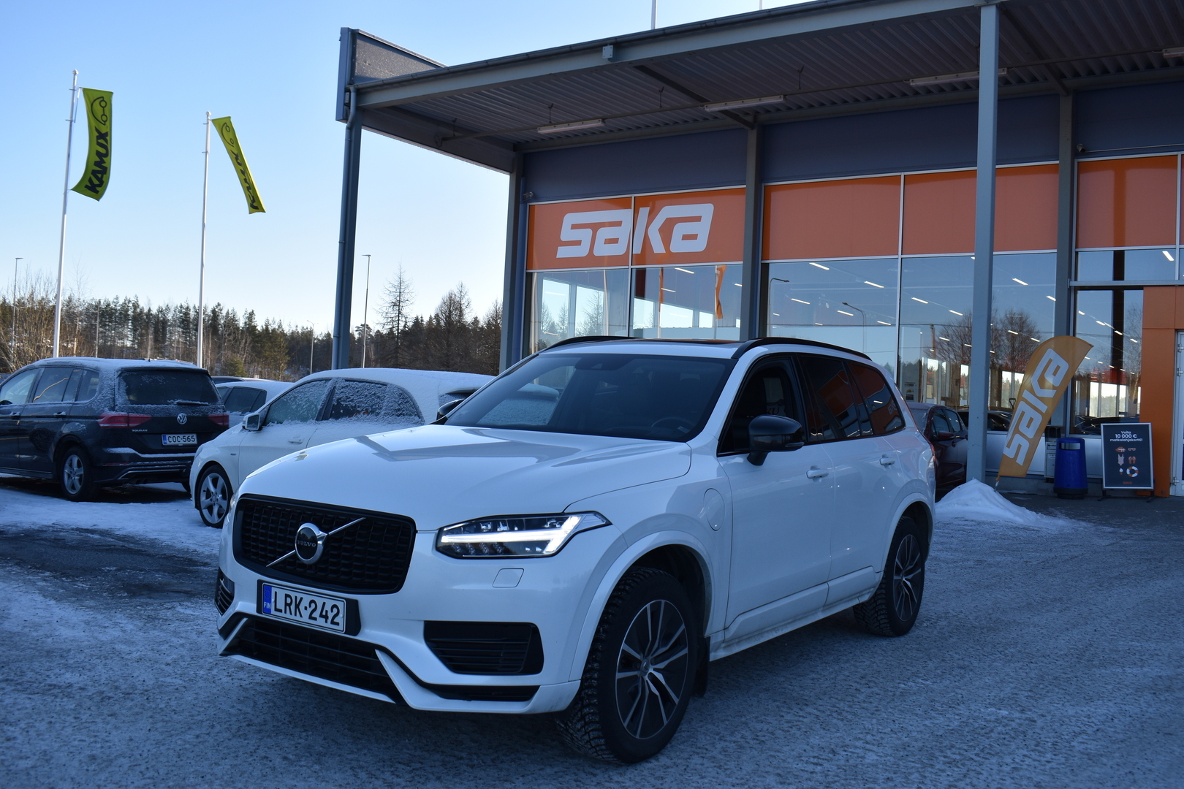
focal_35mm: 33
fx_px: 1085
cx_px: 592
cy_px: 394
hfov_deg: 57.2
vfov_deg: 40.0
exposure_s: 1/350
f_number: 8
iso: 200
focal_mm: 22
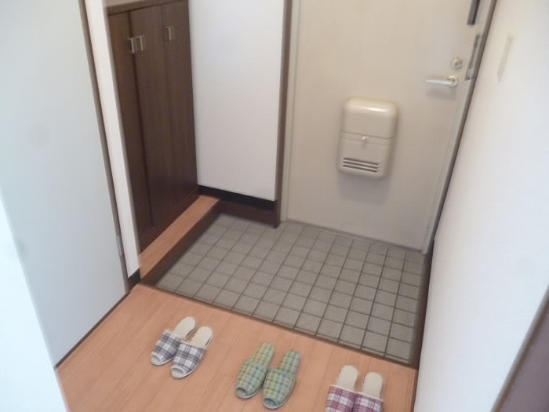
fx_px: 444
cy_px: 206
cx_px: 274
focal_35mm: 28
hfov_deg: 63.4
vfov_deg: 49.7
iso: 400
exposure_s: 1/6
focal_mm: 5
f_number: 3.1
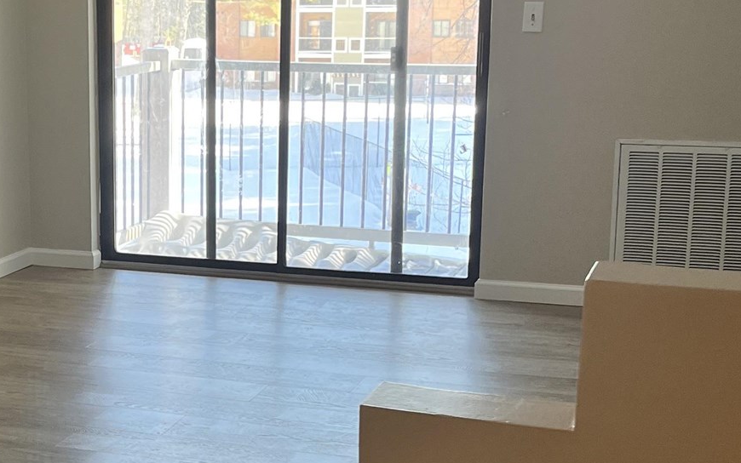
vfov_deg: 17.8
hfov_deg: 27.3
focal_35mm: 73
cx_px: 85
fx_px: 1474
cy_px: 272
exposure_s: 1/120
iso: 100
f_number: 1.6
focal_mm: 5.1
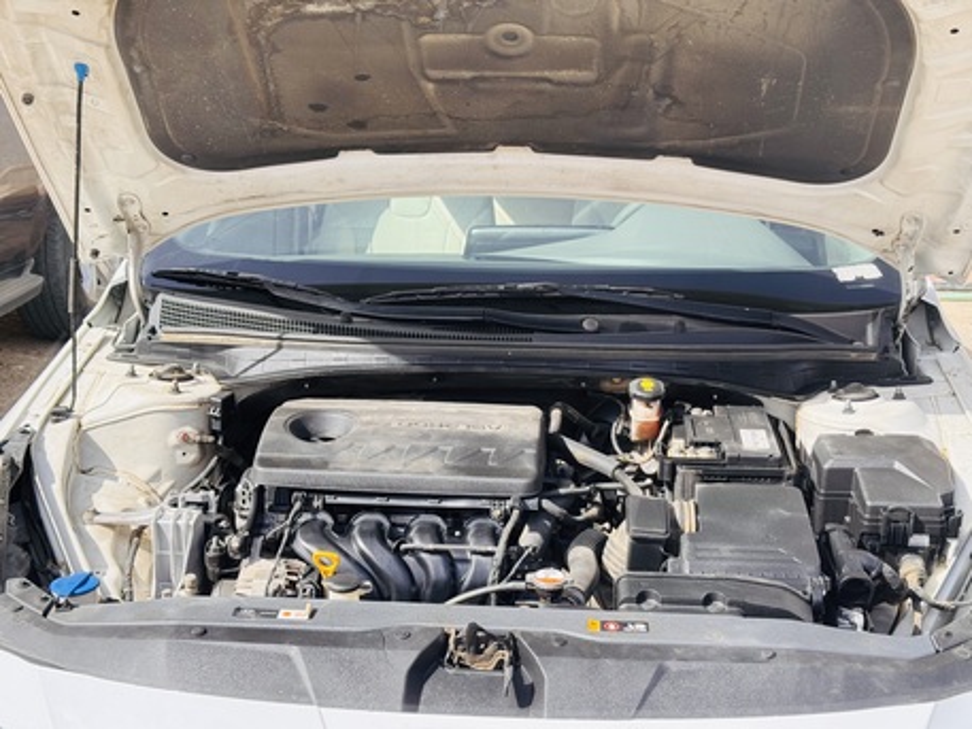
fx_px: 1348
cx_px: 486
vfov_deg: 30.3
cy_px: 364
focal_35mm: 48
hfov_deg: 39.6
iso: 64
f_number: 1.78
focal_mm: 6.76
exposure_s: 1/1059
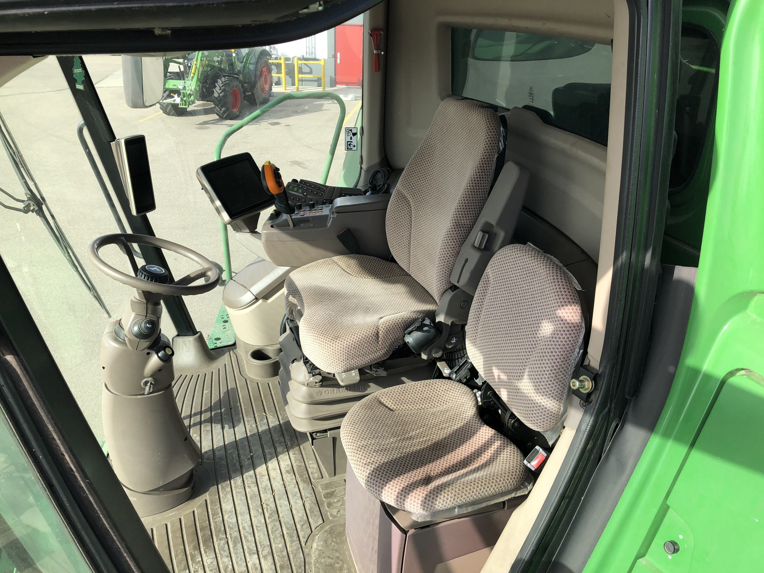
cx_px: 382
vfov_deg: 49.7
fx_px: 618
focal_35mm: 28
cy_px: 286
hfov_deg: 63.4
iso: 20
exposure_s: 1/716
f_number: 1.8
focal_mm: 3.99
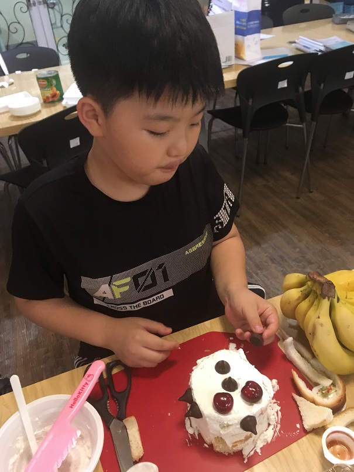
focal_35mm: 29
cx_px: 177
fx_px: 396
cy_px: 236
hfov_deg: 48.2
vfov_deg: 61.7
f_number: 2.2
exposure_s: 1/30
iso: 200
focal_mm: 4.15
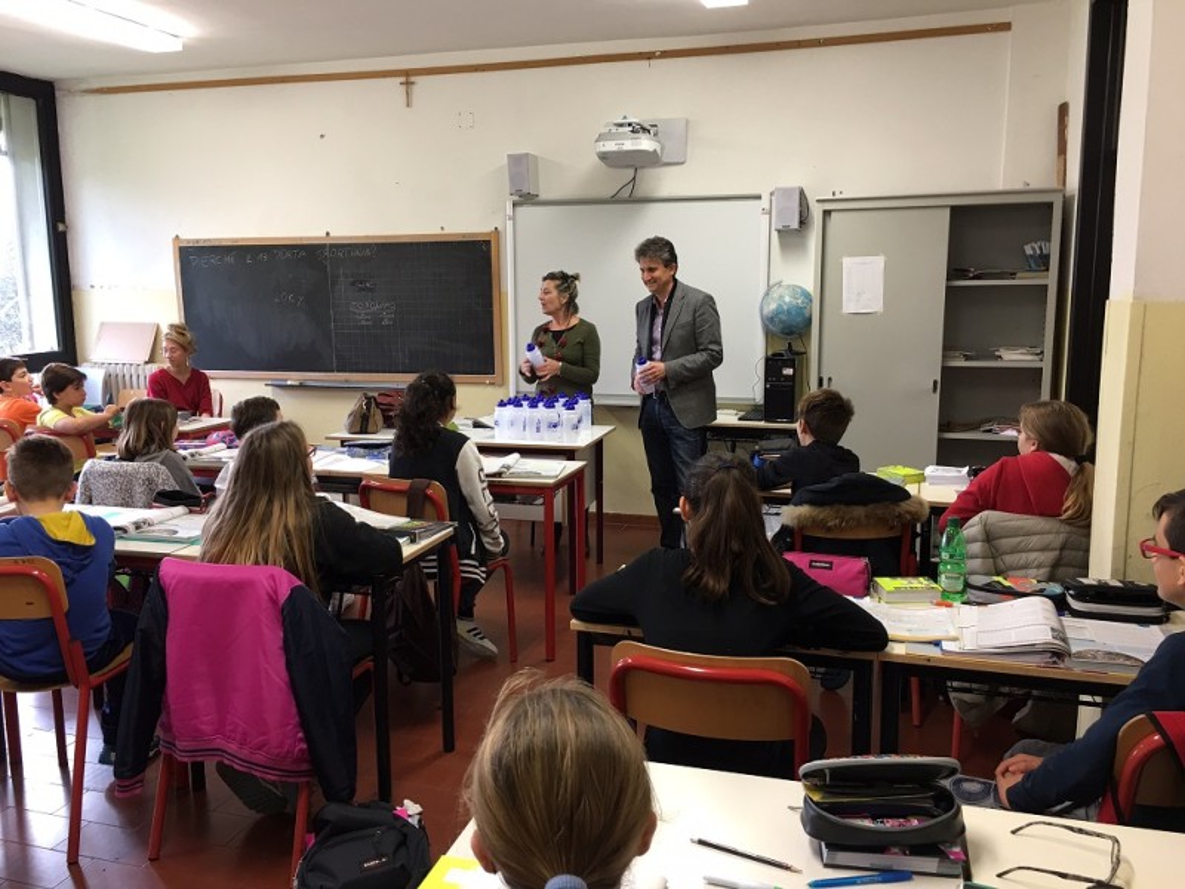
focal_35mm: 29
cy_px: 444
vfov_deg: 48.2
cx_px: 592
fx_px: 993
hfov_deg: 61.7
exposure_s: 1/17
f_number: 2.2
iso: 32
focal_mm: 4.15
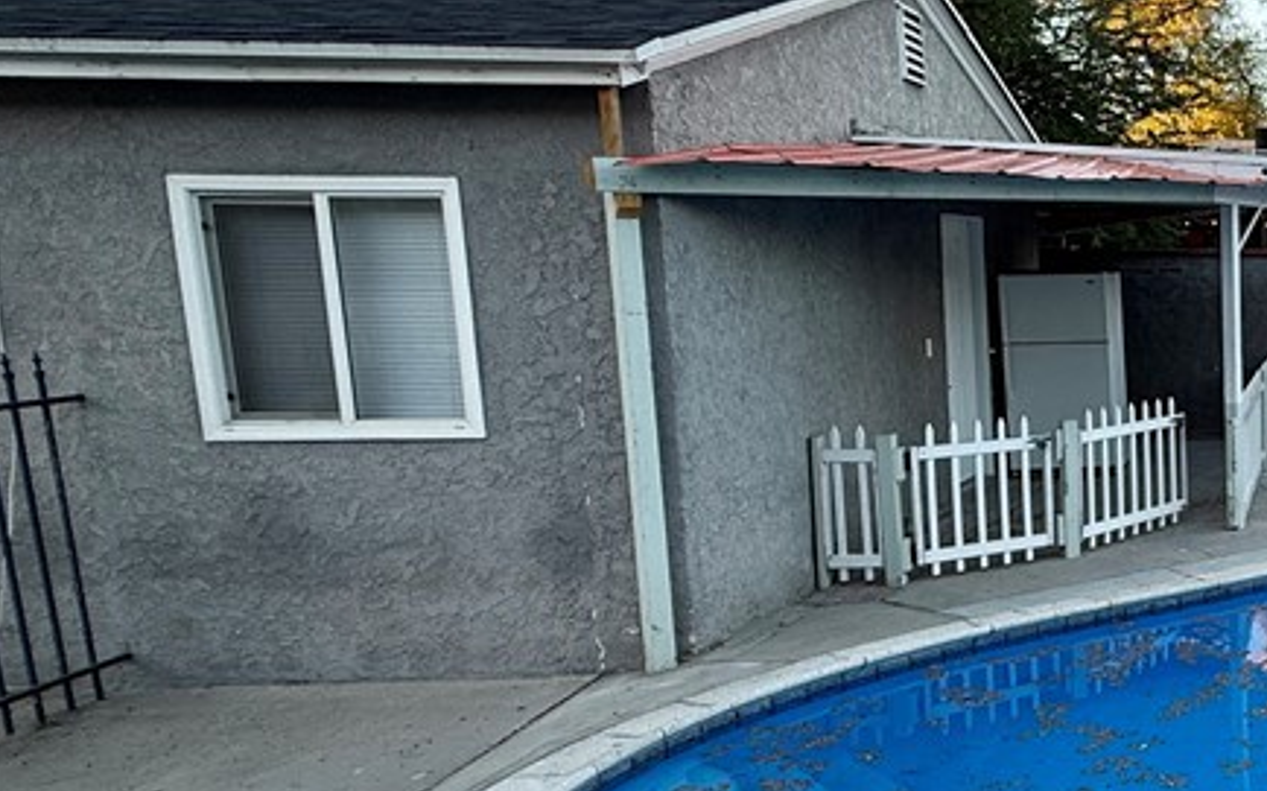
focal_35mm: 35
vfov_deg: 36.2
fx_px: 1208
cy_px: 417
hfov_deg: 40.9
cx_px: 1477
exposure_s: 1/157
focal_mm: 2.22
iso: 64
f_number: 2.2
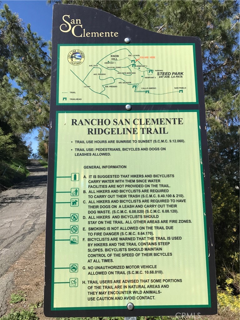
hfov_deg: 49.7
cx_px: 120
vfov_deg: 63.4
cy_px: 160
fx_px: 259
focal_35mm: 28
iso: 20
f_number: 1.8
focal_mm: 3.99
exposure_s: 1/2740
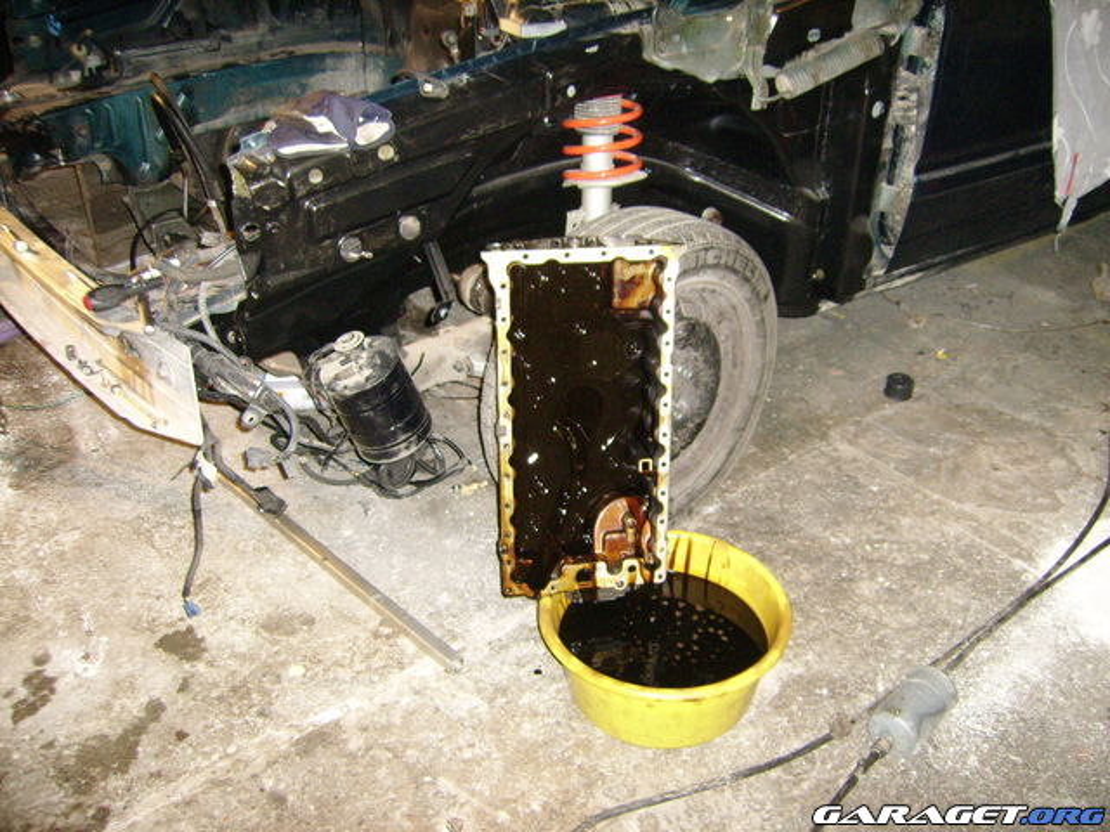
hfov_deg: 52.6
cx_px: 555
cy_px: 416
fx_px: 1122
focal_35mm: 35
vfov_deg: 40.7
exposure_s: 1/30
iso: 282
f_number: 2.8
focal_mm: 5.95
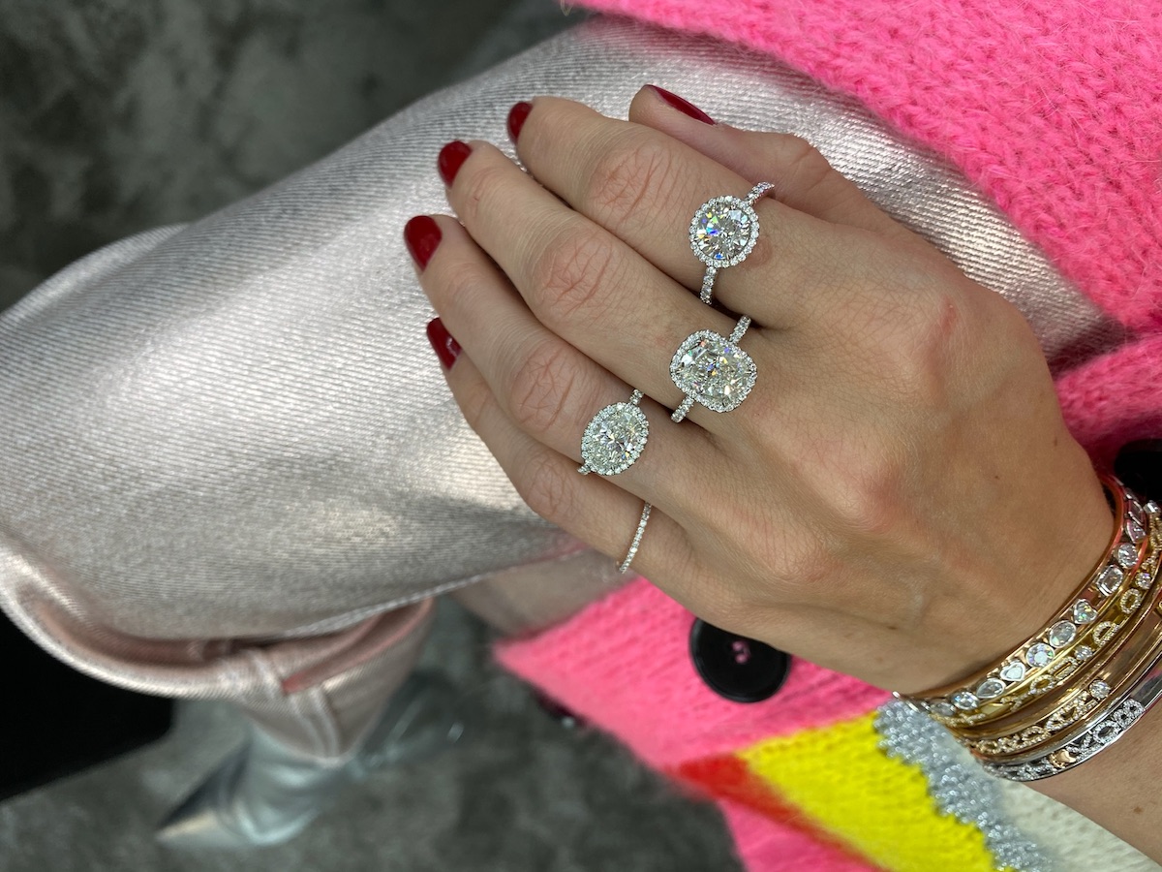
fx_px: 873
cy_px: 436
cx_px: 581
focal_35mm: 26
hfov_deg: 67.3
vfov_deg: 53.1
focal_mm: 4.25
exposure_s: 1/100
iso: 64
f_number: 1.8
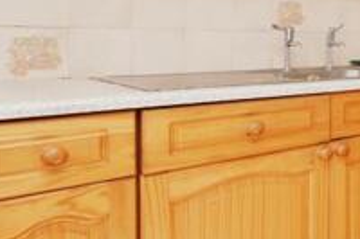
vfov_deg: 27.5
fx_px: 480
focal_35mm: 48
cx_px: 518
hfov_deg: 28.9
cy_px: 51
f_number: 6.3
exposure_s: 1/125
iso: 320
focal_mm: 10
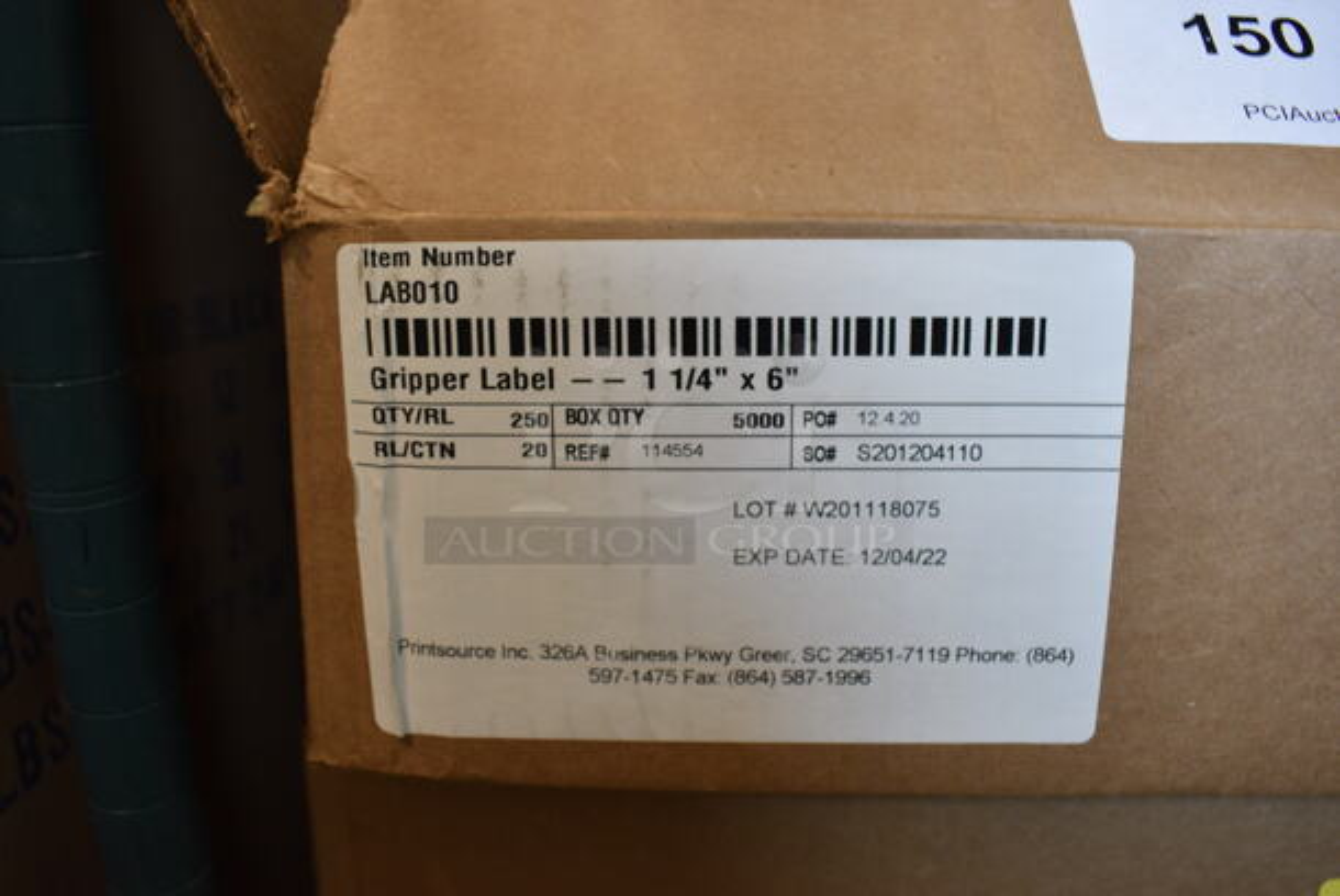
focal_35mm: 30
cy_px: 448
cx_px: 670
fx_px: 1118
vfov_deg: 43.7
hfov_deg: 61.9
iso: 720
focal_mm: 20
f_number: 5.6
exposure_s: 1/60
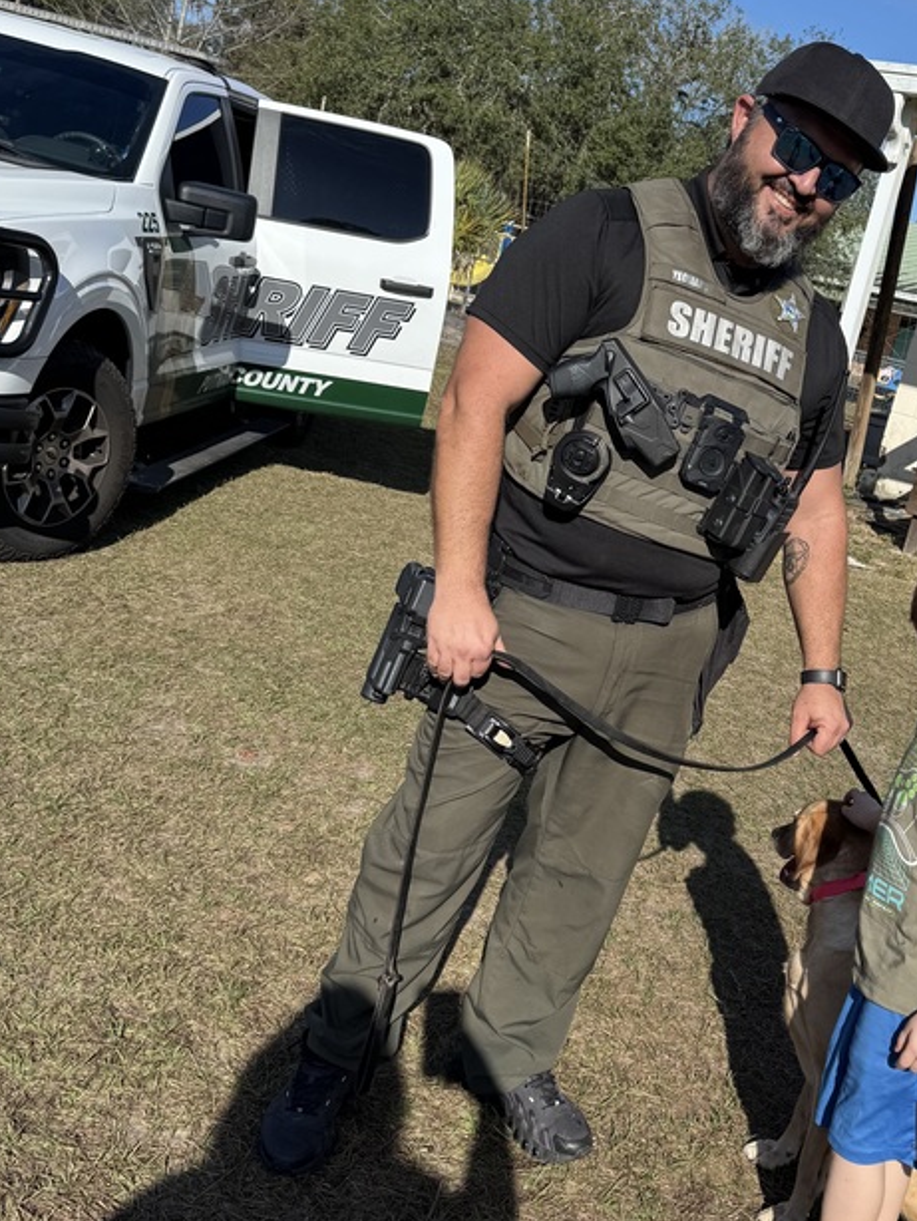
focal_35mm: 40
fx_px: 1412
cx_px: 611
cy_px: 593
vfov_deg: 46.8
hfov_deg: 35.6
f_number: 1.78
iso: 80
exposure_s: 1/4950
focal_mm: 6.76
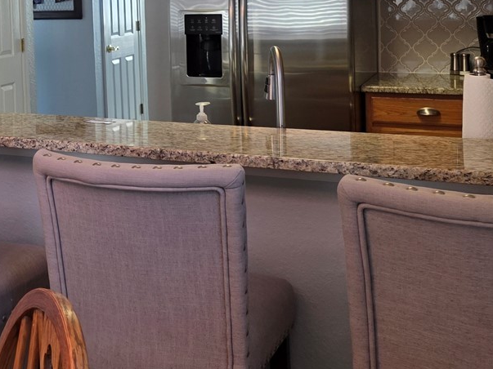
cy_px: 25
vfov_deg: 23.3
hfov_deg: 29.2
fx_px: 869
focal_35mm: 61
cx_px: -22
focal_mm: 6.25
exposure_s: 1/120
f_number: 1.7
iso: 100
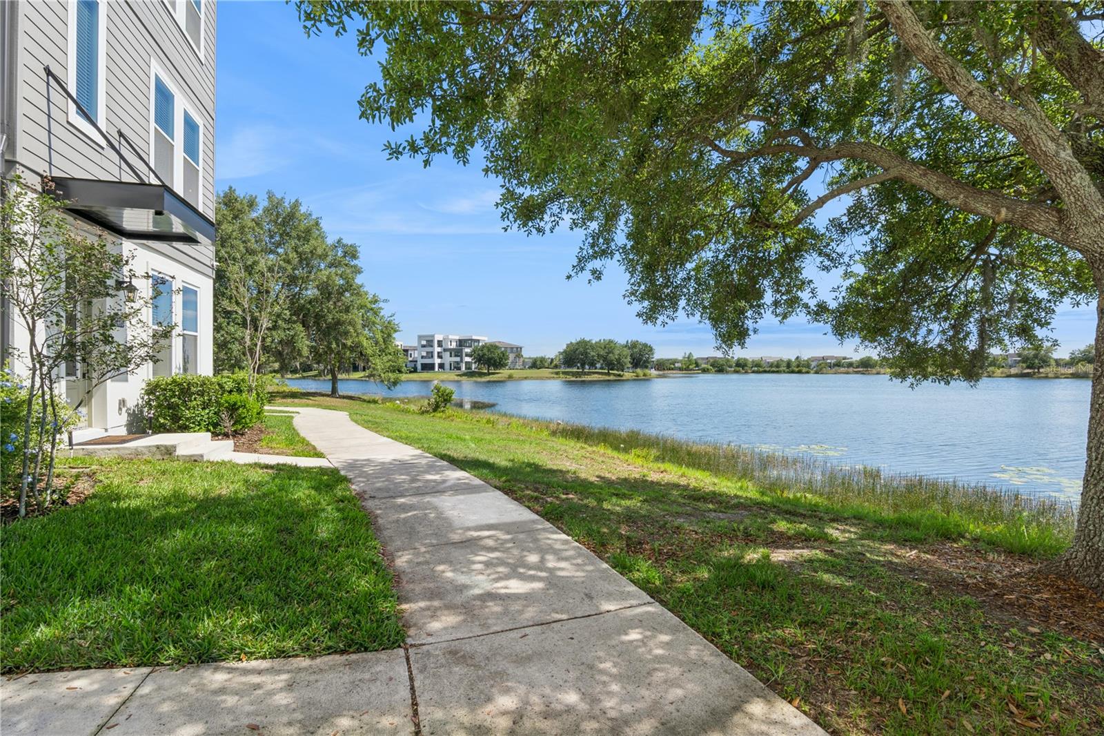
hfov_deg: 96.7
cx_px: 552
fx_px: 491
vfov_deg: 73.7
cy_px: 368
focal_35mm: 16
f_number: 20
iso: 100
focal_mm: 16
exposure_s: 1/40
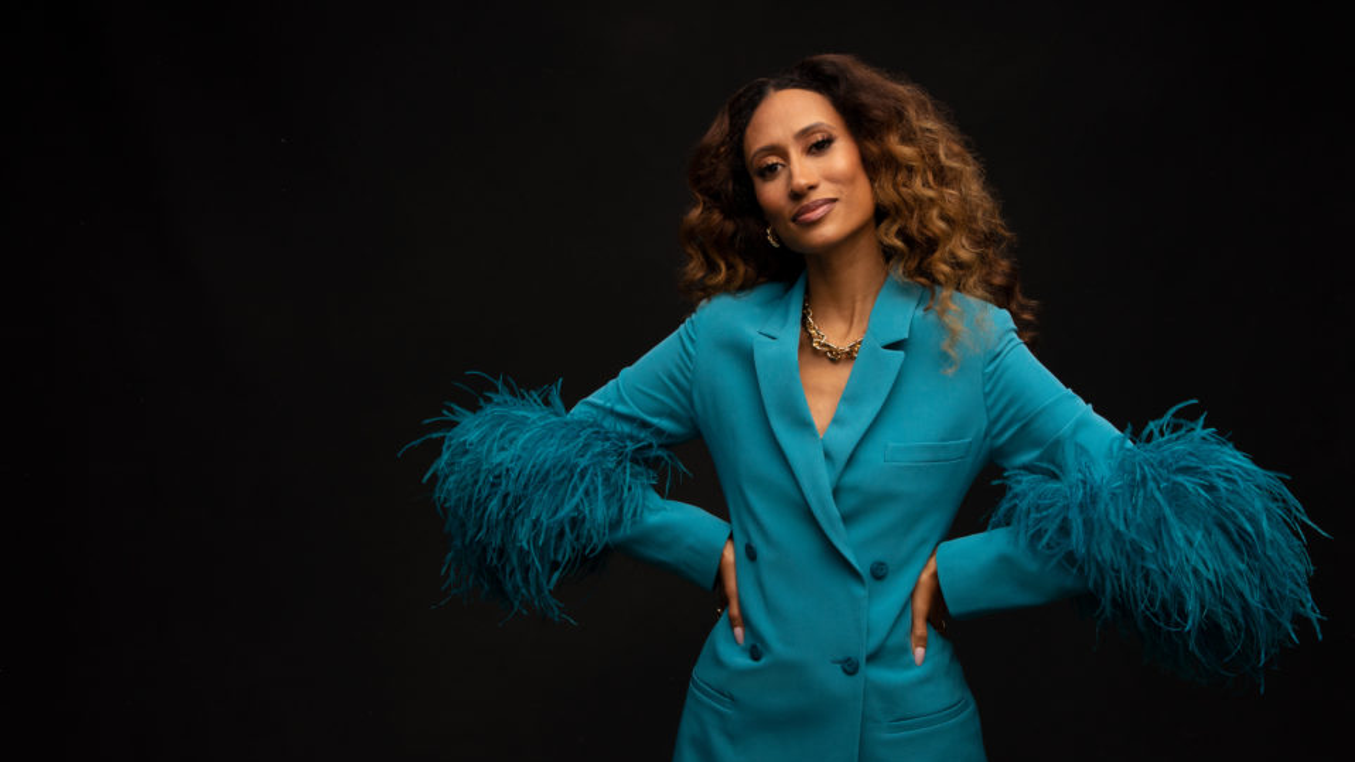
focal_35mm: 43
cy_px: 349
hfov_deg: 47.8
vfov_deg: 28.0
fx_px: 1528
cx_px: 678
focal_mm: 27
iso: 400
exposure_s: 1/160
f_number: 8
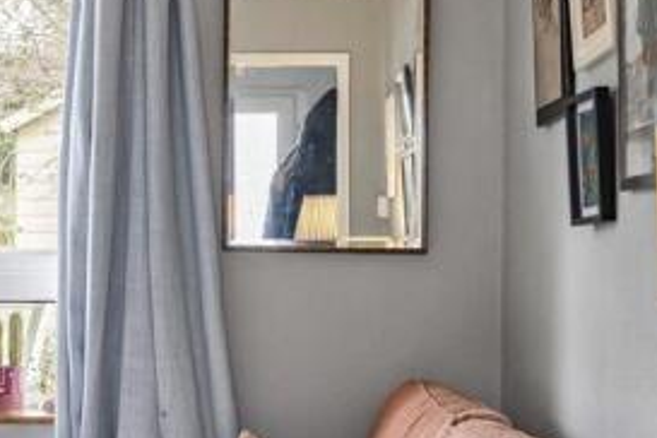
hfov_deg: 24.1
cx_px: 230
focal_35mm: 84
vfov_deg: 16.2
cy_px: 316
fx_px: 1533
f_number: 4
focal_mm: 35
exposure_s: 1/125
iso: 400
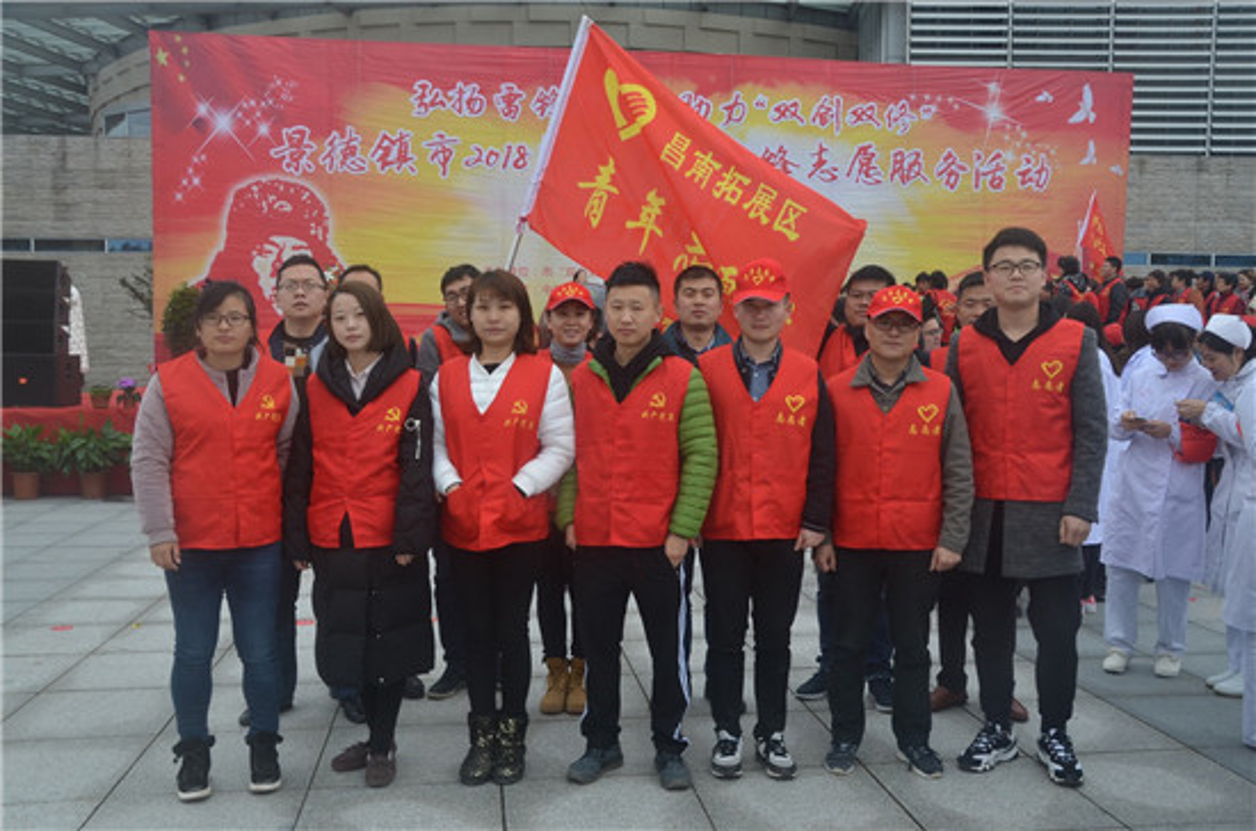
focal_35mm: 33
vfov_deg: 39.8
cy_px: 416
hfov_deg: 57.3
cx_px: 628
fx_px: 1149
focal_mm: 22
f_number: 7.1
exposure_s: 1/200
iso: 200
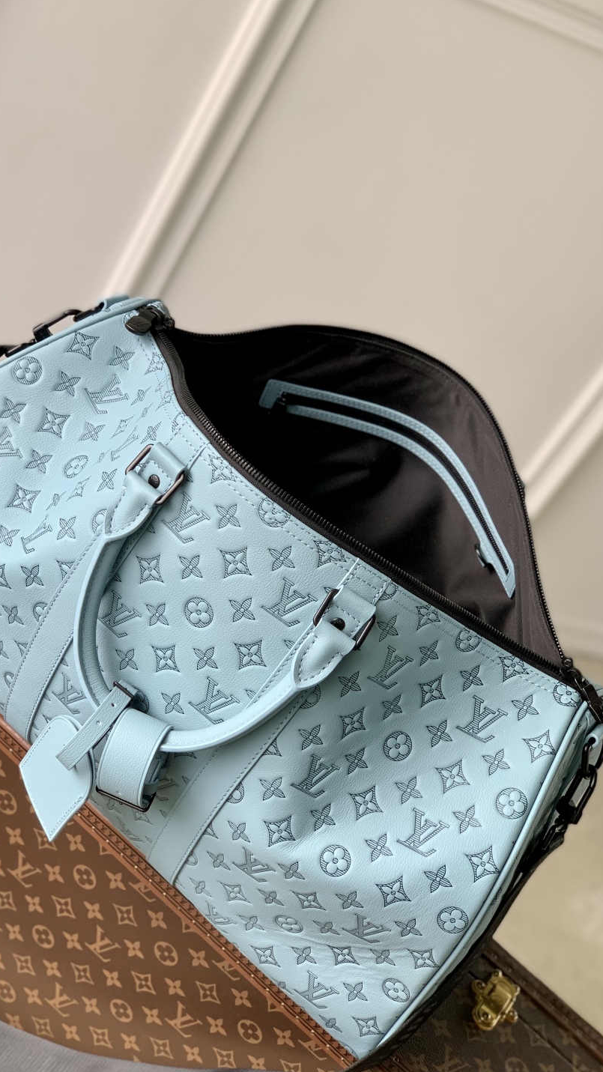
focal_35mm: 57
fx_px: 1620
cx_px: 238
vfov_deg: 36.6
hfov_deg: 21.1
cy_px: 534
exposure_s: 1/122
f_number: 2.4
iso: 25
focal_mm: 6
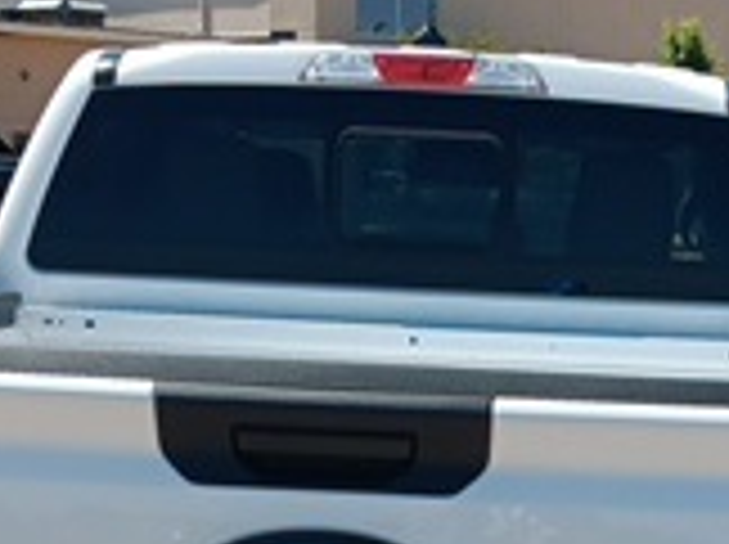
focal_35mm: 103
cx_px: 540
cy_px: 701
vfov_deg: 13.8
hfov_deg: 19.0
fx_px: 2166
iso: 100
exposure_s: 1/461
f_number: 1.8
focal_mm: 3.98
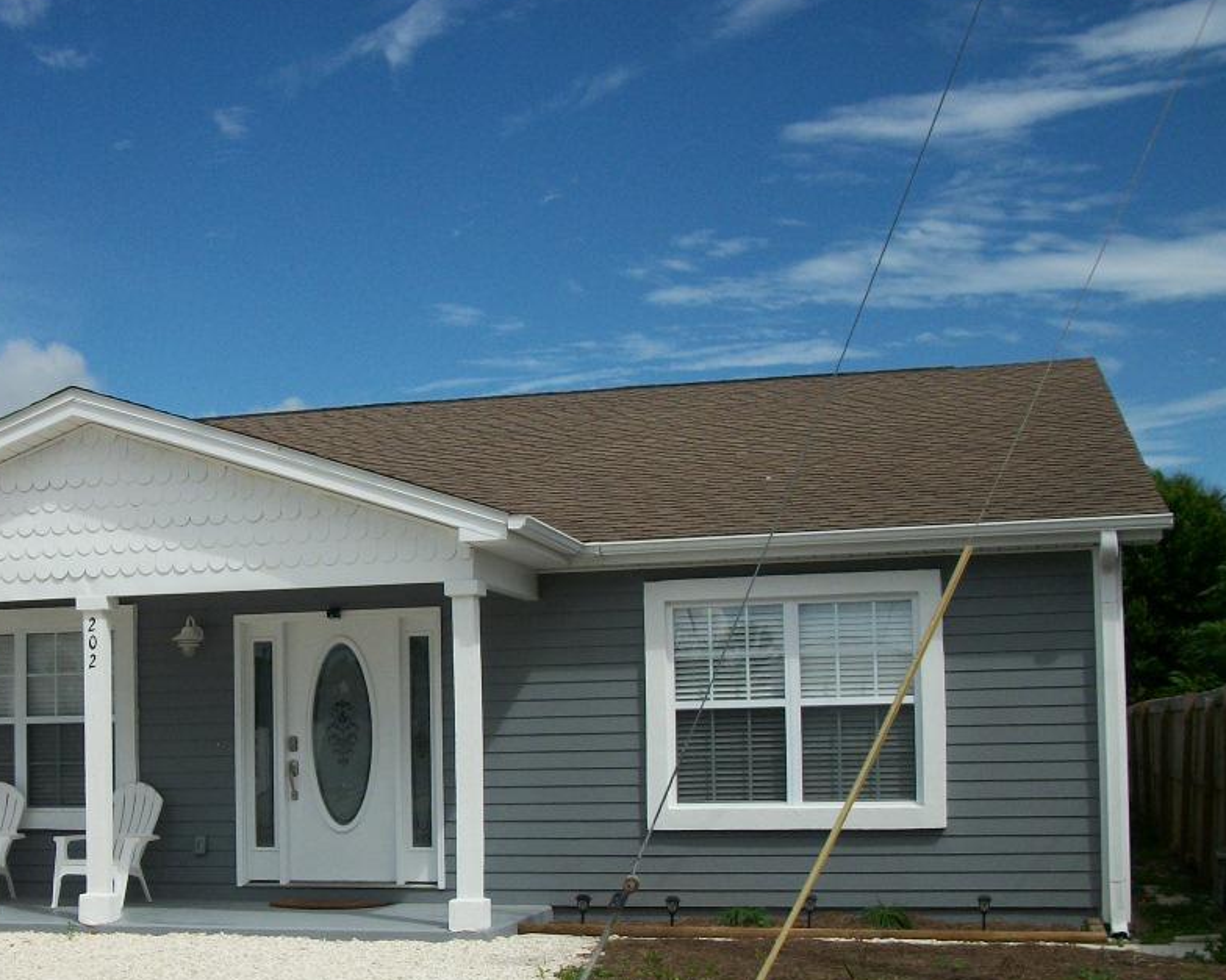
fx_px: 1850
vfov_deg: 29.3
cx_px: 355
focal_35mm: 51
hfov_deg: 36.1
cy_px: 702
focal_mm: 5.7
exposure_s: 1/400
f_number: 8.8
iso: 80
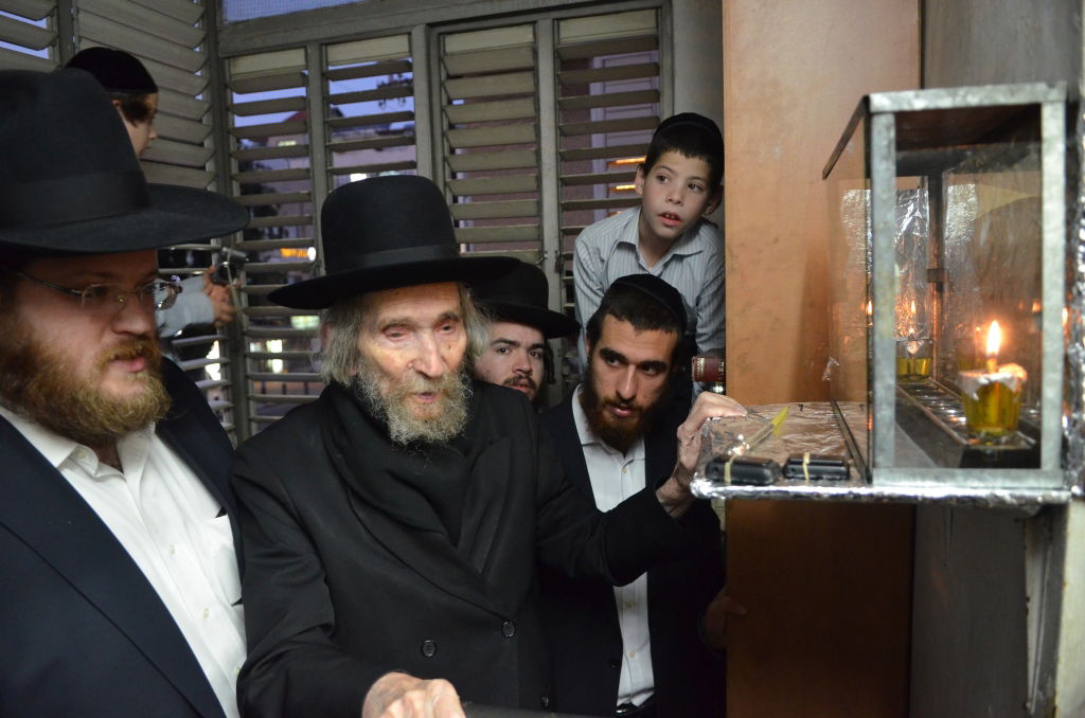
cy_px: 359
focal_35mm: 26
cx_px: 542
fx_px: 767
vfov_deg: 50.2
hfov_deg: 70.6
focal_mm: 17
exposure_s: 1/125
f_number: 3.2
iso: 2500
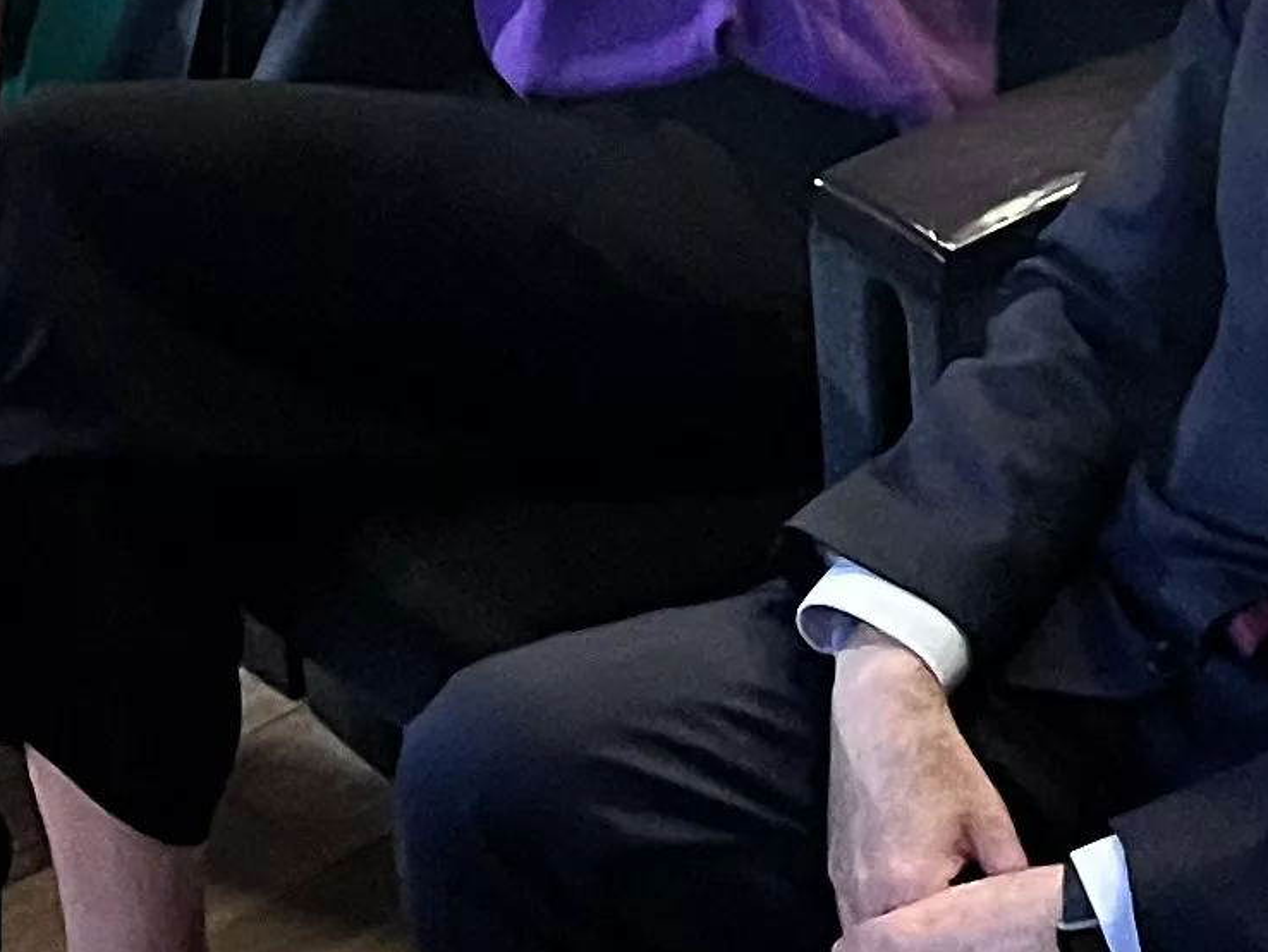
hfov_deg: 13.9
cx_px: 792
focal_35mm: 142
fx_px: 5203
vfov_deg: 9.8
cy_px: -820
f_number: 1.6
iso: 500
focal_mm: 5.1
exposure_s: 1/25
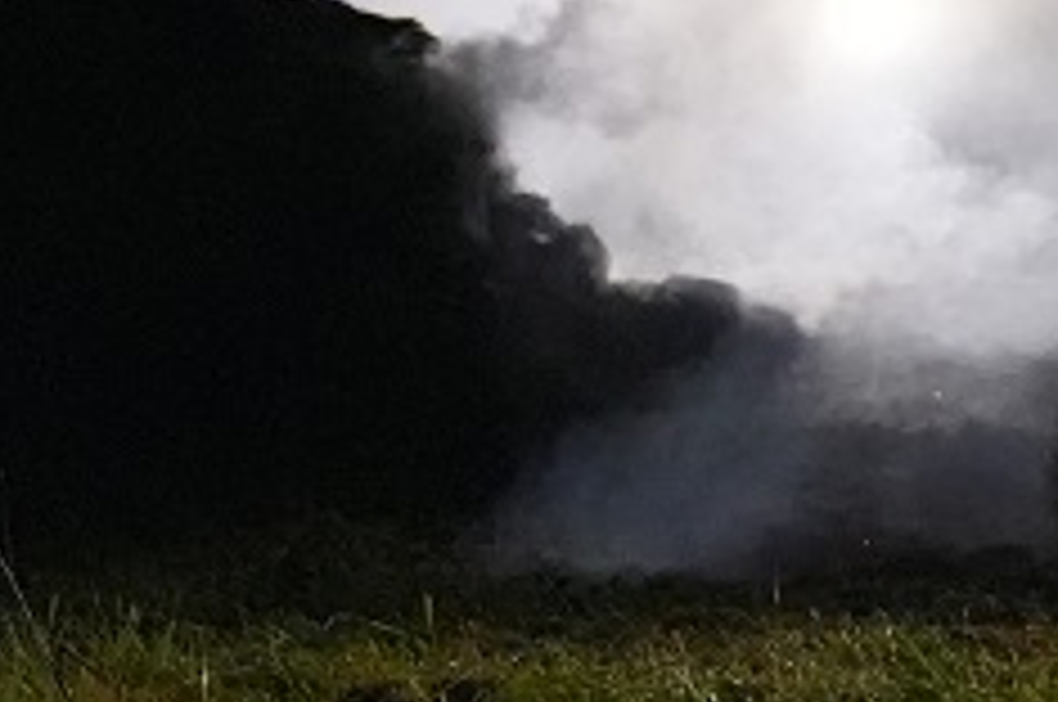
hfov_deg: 6.9
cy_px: 54
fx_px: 8628
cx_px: 1418
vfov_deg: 4.7
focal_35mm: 294
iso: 10000
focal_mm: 46
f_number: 2.8
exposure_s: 1/80
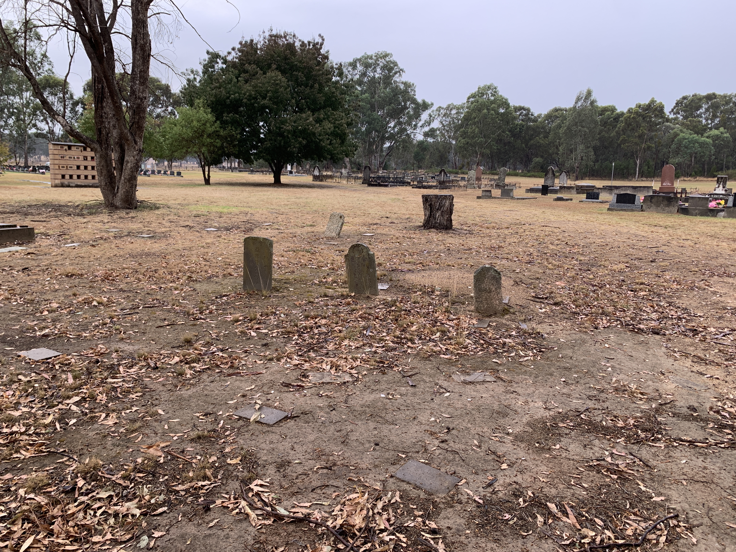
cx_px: 368
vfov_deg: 53.1
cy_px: 276
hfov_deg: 67.3
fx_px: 553
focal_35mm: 26
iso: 25
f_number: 1.8
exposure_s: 1/331
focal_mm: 4.25
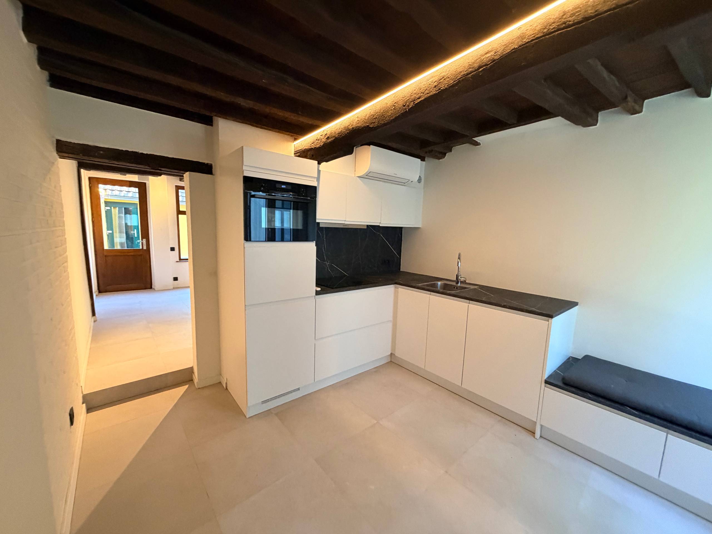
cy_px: 267
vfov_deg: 85.7
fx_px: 288
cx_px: 356
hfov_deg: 102.1
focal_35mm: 14
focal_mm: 2.22
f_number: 2.2
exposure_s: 1/50
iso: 500
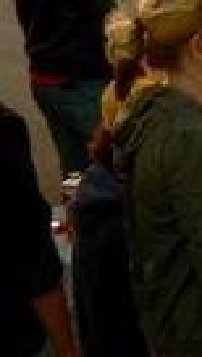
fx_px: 1743
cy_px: -126
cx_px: 291
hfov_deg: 6.6
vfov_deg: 11.3
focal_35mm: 184
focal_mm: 6
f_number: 4
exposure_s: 1/160
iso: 80
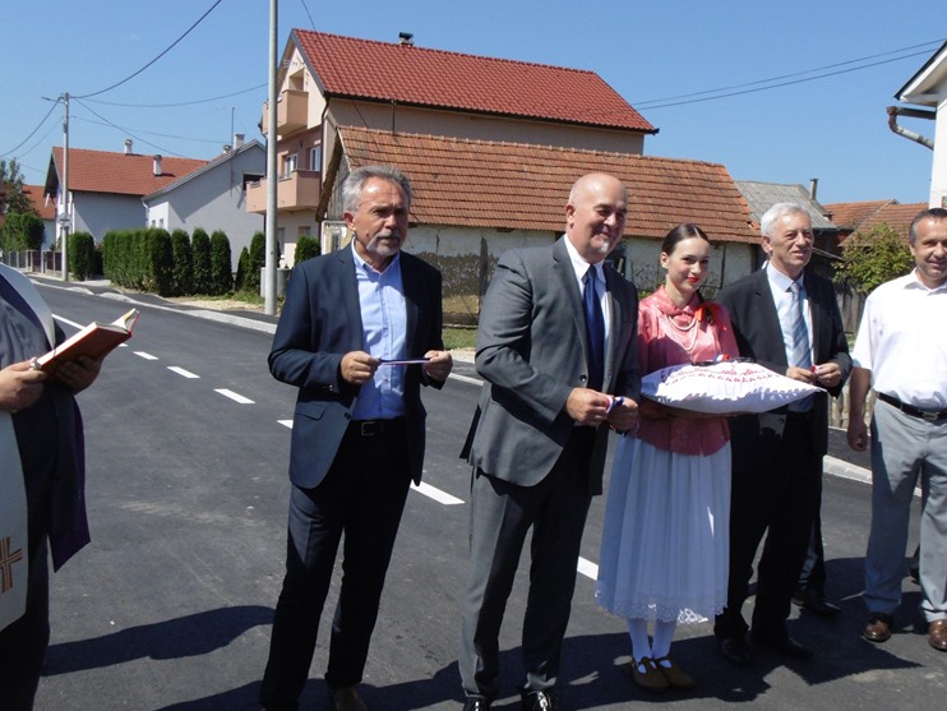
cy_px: 392
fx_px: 1095
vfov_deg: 35.9
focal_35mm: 40
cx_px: 530
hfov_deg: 46.7
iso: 100
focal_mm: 5.3
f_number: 3.2
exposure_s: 1/1250
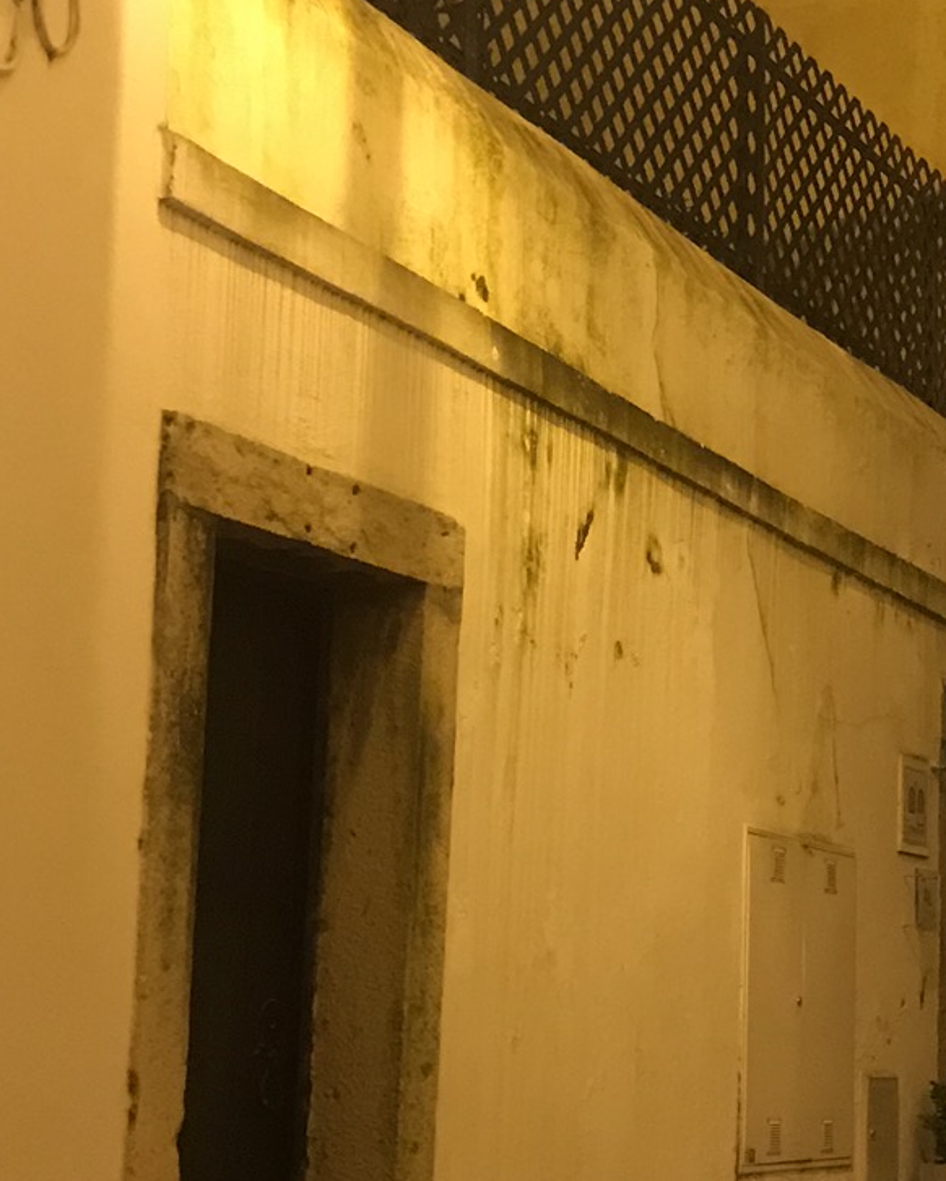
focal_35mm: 77
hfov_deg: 19.4
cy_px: 573
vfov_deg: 24.7
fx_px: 2694
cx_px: 917
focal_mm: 3.99
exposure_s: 1/9
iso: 100
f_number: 1.8
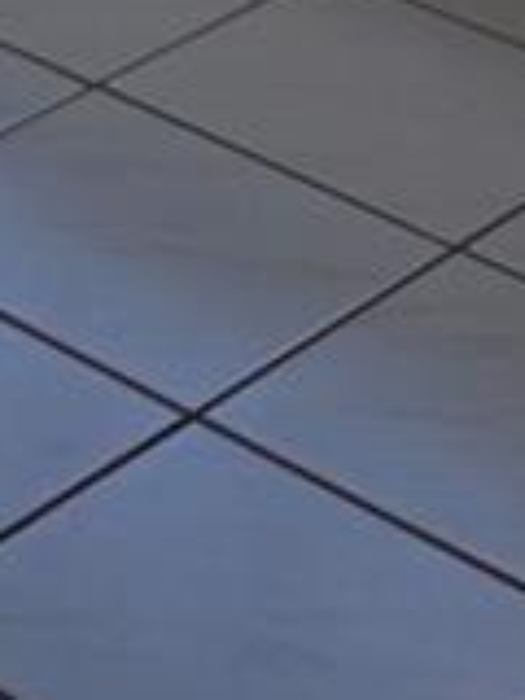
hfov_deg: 8.2
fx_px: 3498
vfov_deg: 10.0
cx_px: -494
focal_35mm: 173
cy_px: -967
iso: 25
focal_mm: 5.4
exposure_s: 1/211
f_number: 1.8
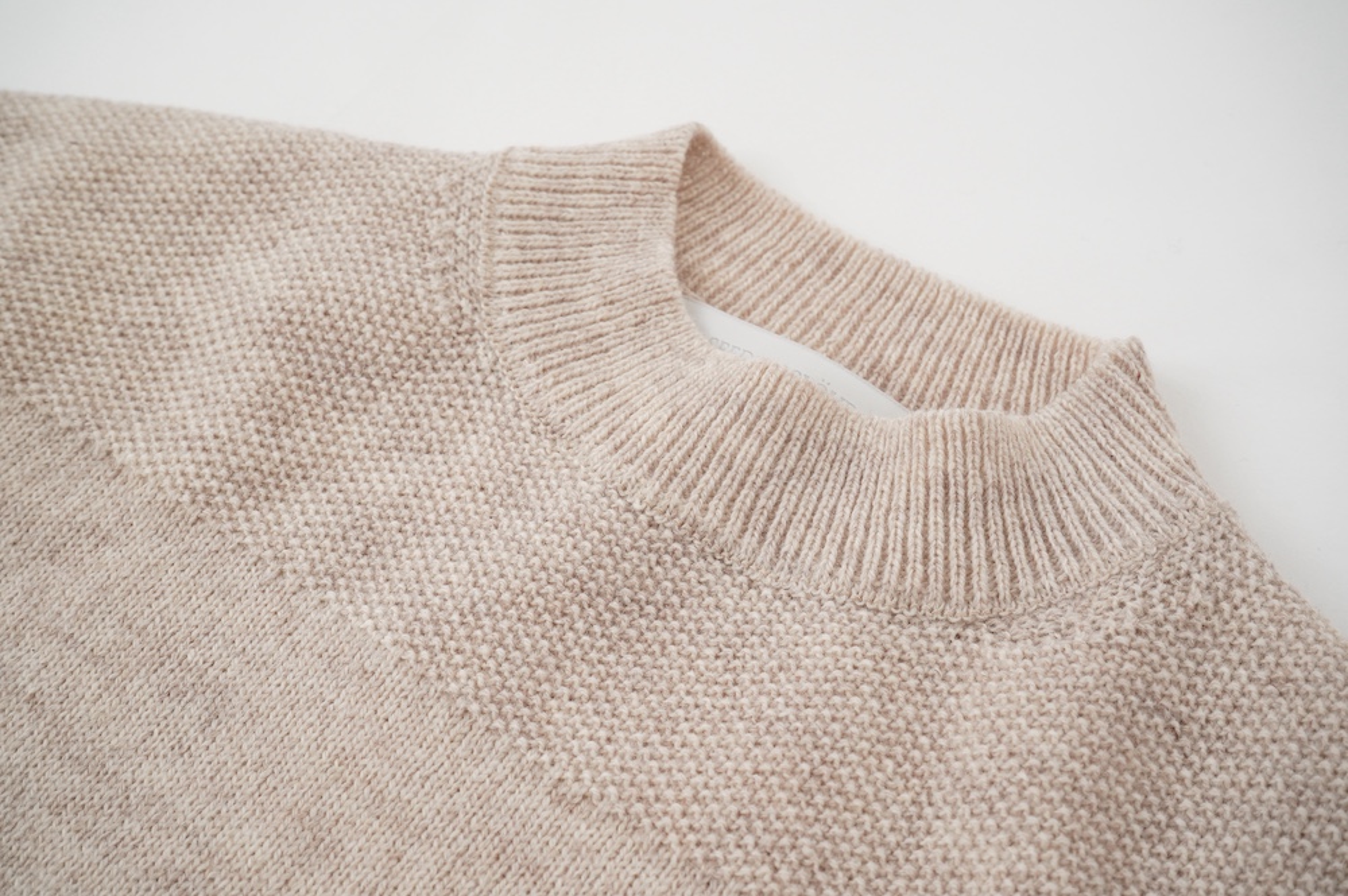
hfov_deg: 48.5
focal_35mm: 40
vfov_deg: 33.3
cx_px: 674
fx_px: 1497
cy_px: 448
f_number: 9
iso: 2000
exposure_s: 1/200
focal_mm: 40
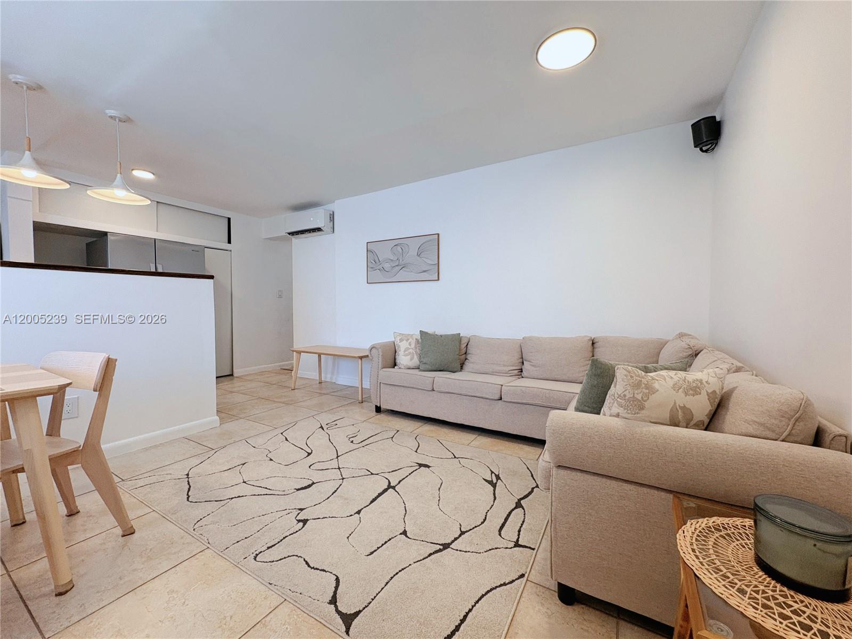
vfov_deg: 85.7
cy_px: 320
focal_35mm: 14
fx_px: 345
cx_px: 426
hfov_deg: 102.1
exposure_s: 1/120
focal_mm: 2.22
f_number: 2.2
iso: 125
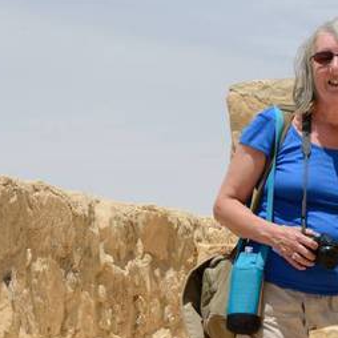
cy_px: 238
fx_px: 5037
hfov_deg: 3.8
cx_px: 452
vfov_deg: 3.8
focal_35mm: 456
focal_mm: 130
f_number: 10
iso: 100
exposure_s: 1/250
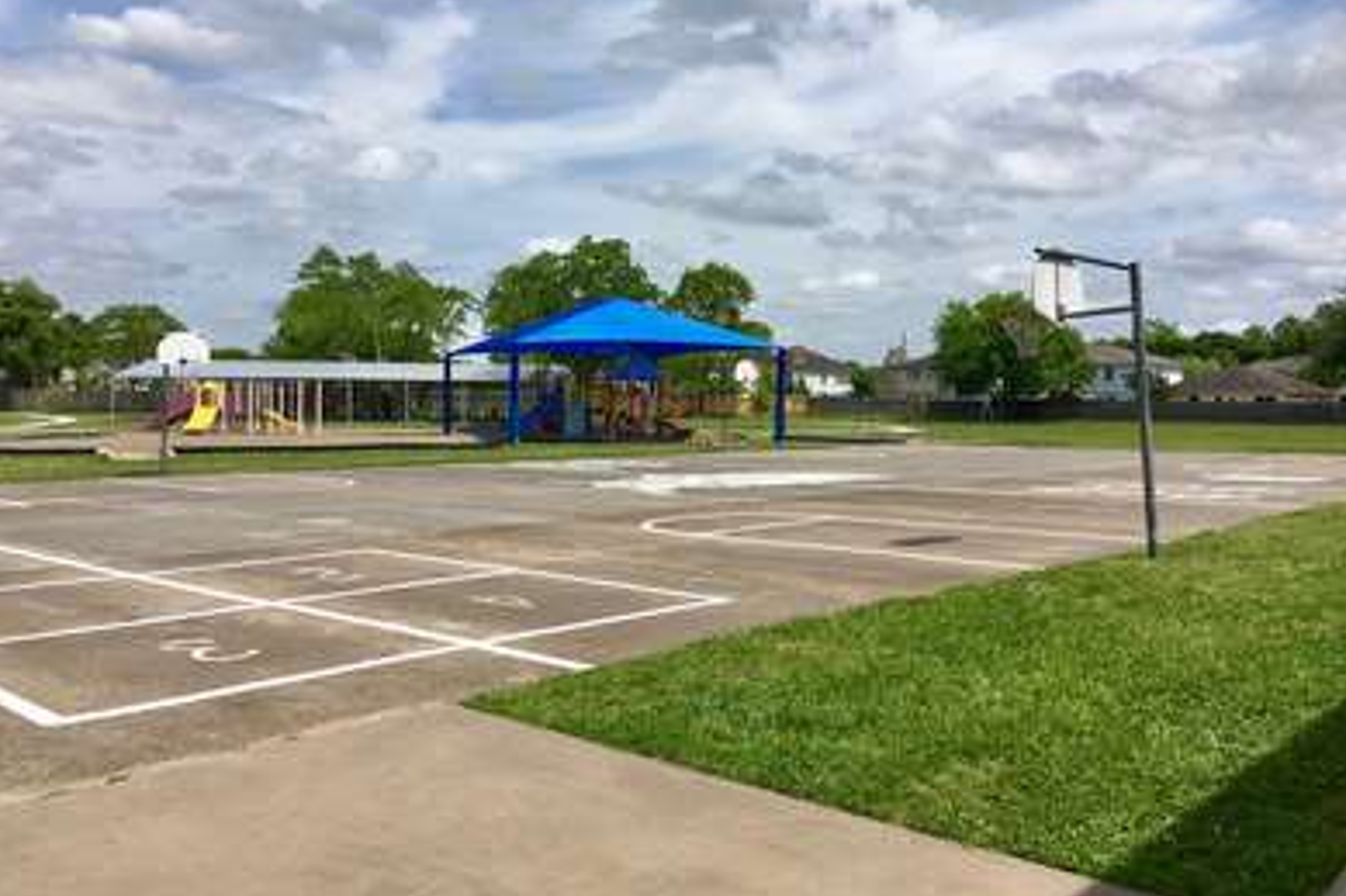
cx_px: 657
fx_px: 1159
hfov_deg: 60.3
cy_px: 422
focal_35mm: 31
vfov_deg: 42.3
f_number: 2.2
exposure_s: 1/2481
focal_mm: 4.15
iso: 25
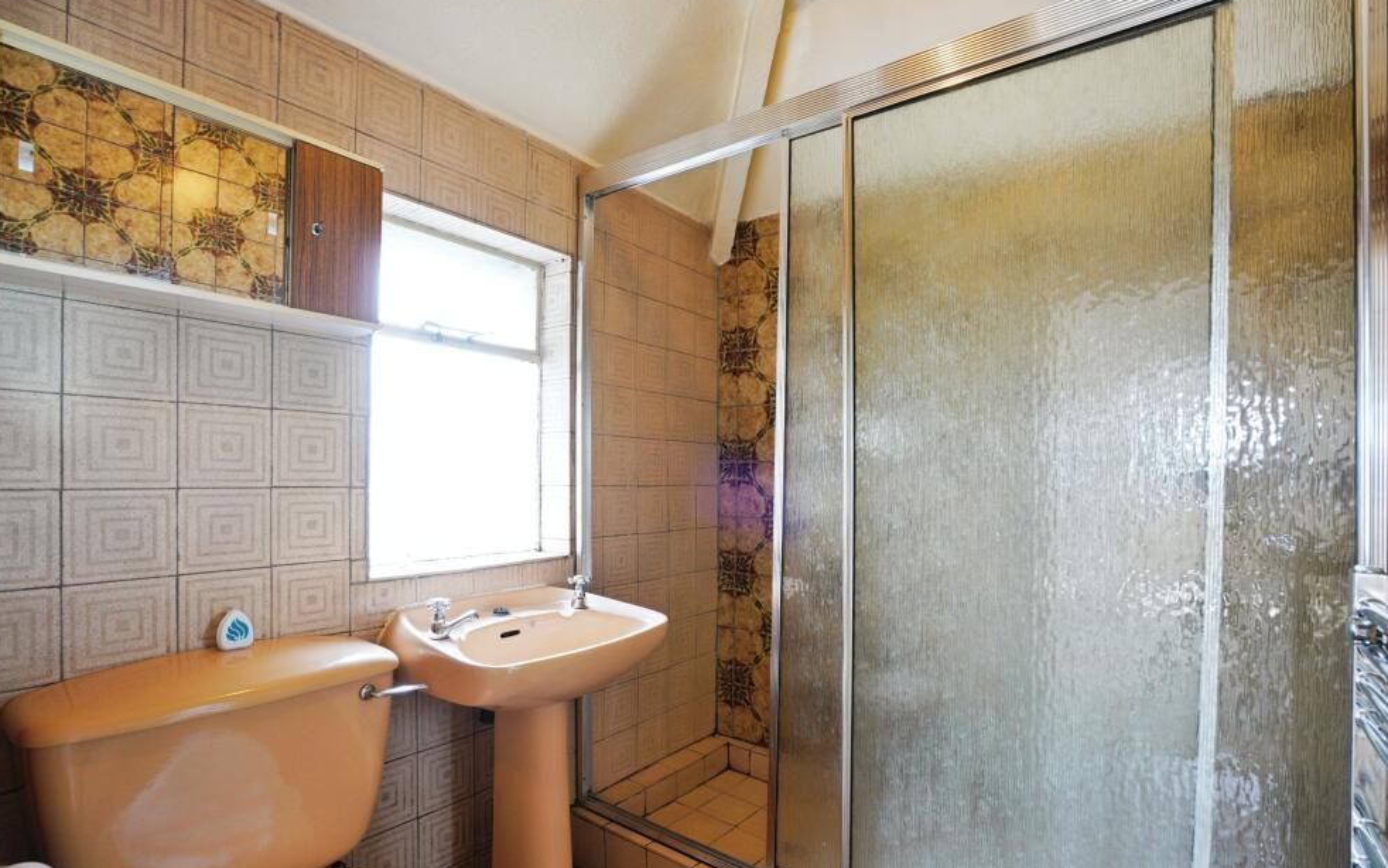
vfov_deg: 67.9
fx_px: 643
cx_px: 710
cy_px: 474
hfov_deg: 94.3
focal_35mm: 17
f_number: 9
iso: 800
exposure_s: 1/8
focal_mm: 16
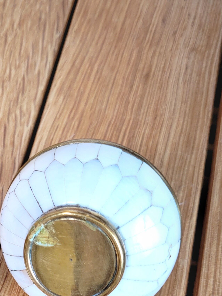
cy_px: 266
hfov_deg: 22.6
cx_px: -8
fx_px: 530
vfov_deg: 29.9
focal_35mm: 62
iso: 50
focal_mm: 5.4
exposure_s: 1/100
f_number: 1.8
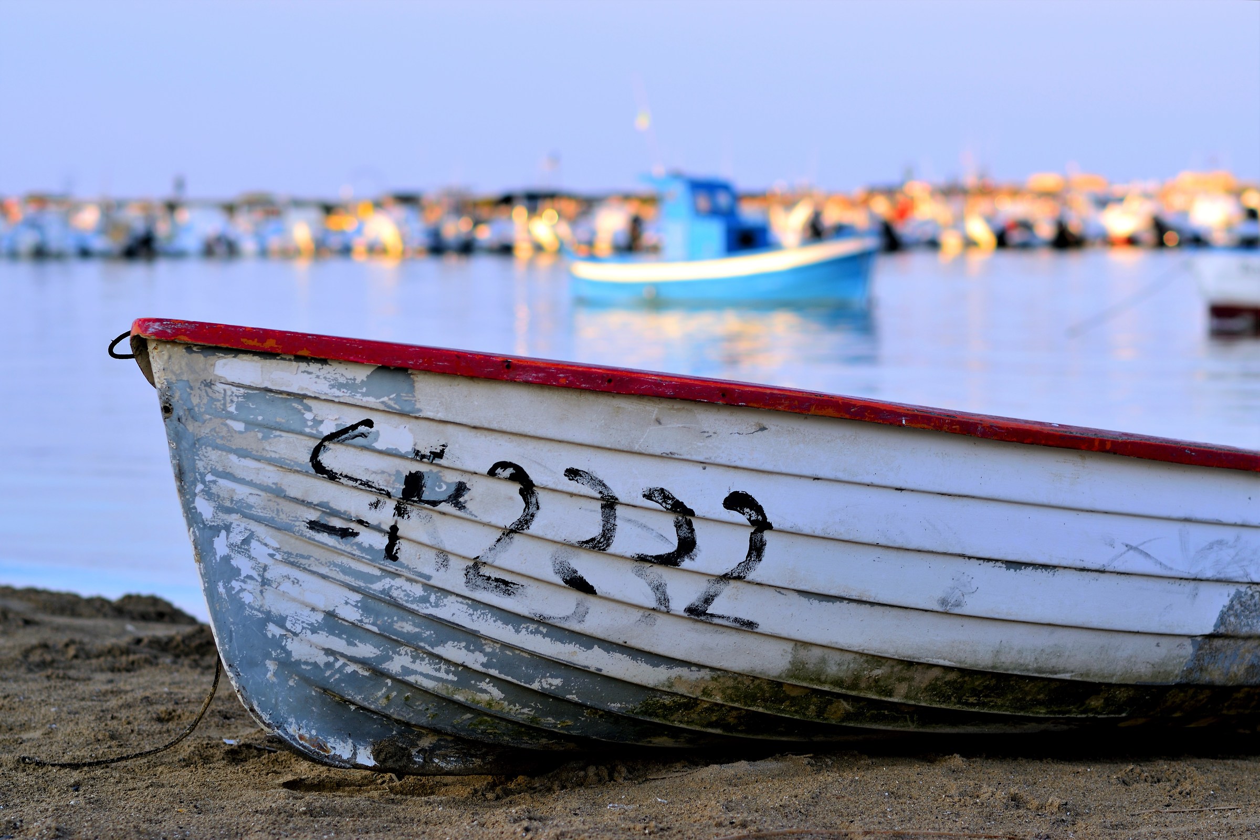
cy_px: 420
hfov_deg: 16.1
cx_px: 630
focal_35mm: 128
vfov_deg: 10.8
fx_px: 4462
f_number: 3.5
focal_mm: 85
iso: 100
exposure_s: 1/250
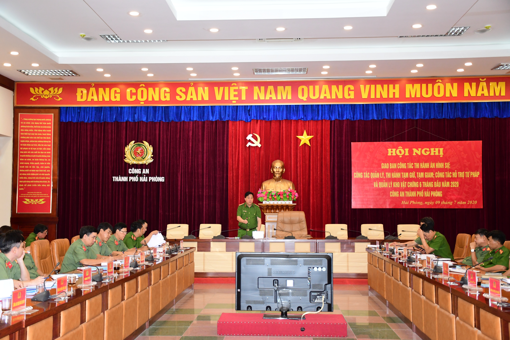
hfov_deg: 43.6
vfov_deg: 29.9
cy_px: 170
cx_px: 255
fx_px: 637
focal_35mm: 45
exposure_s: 1/200
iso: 2000
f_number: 4
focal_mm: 30
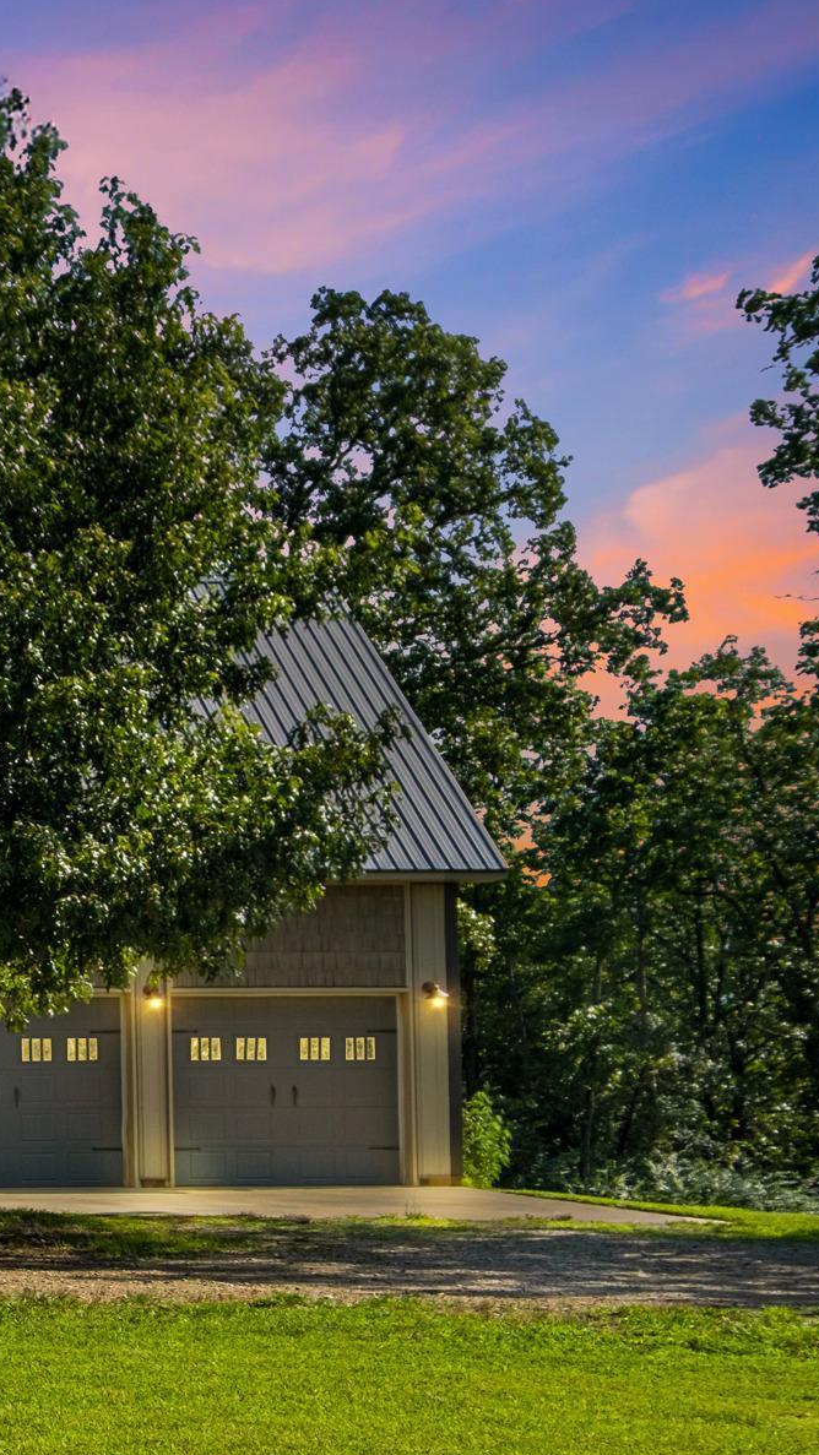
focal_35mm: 64
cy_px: 724
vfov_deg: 32.8
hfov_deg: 15.9
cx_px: -672
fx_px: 2470
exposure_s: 1/320
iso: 400
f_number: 9
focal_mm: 19.1
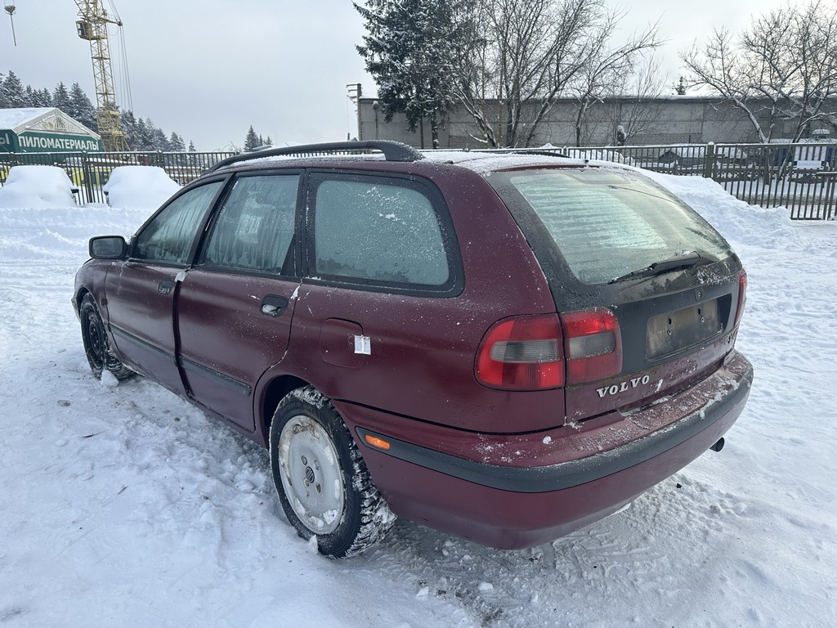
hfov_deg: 71.6
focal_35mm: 24
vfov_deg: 56.8
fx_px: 580
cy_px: 314
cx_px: 418
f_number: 1.78
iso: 80
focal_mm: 6.86
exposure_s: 1/1241
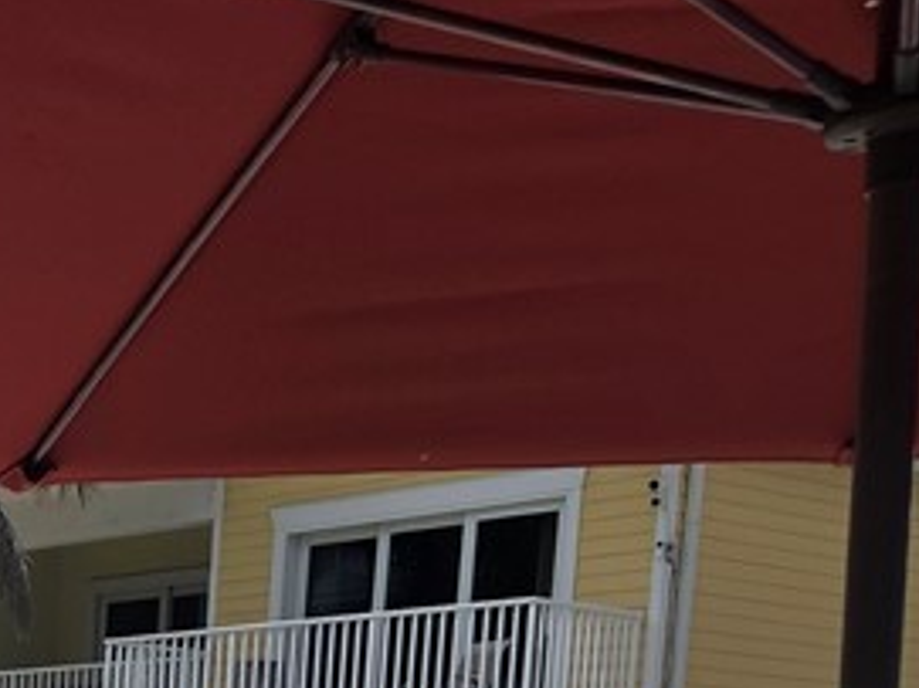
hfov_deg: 20.1
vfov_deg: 15.1
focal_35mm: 87
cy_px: 1169
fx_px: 2309
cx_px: -370
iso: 50
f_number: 1.8
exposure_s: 1/7891
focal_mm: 5.4
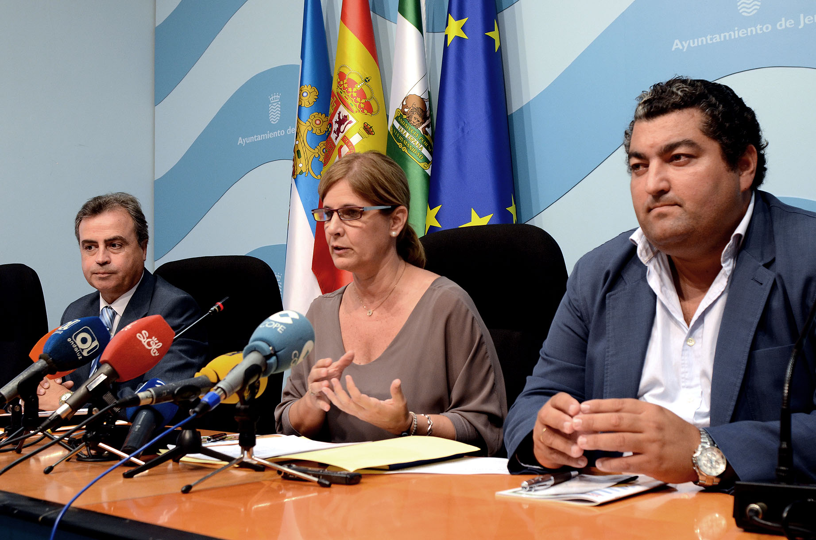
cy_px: 270
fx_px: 950
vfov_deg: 31.7
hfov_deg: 46.5
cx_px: 408
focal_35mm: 42
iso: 800
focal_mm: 28
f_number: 6.3
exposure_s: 1/80
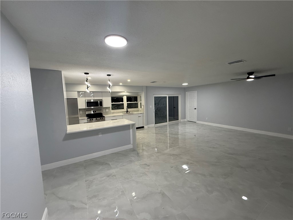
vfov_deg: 85.7
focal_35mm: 14
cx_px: 146
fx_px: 119
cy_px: 110
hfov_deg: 102.1
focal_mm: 2.22
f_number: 2.2
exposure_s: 1/120
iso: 320
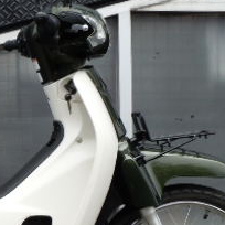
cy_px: 152
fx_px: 794
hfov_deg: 15.5
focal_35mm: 108
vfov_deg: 16.1
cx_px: -47
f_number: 4.3
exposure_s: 1/60
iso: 125
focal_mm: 6.9
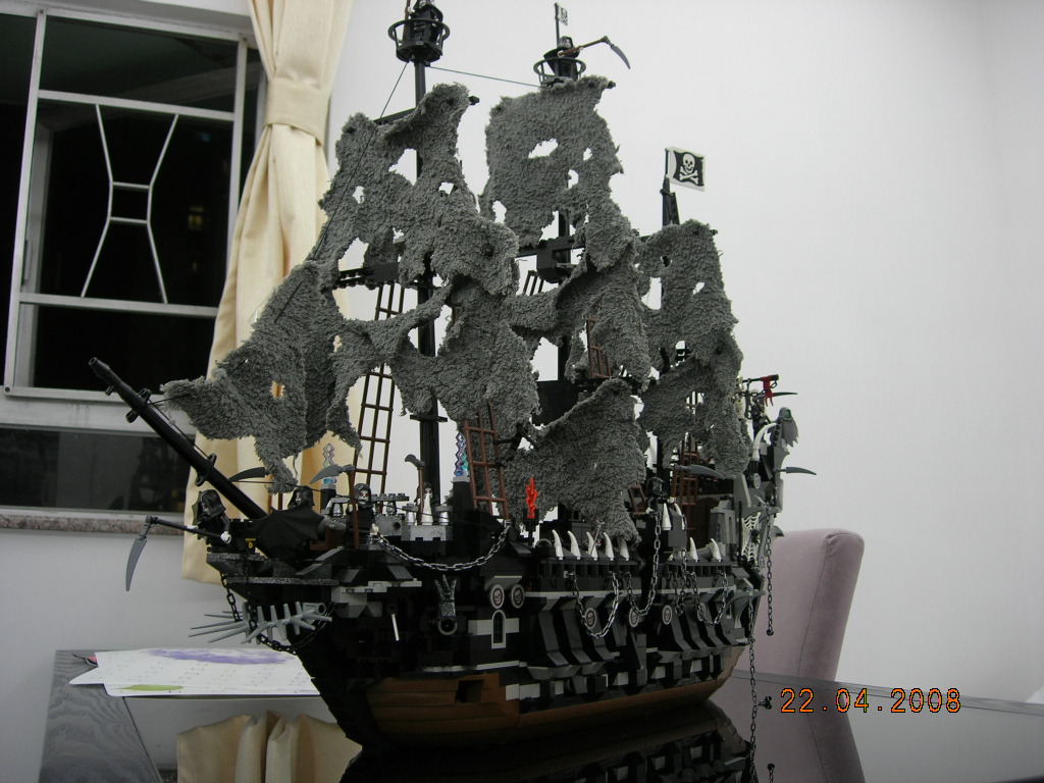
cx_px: 522
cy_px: 392
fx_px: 1146
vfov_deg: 37.7
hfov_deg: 49.0
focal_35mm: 38
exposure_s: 1/16.3
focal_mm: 7.8
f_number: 2.8
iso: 64
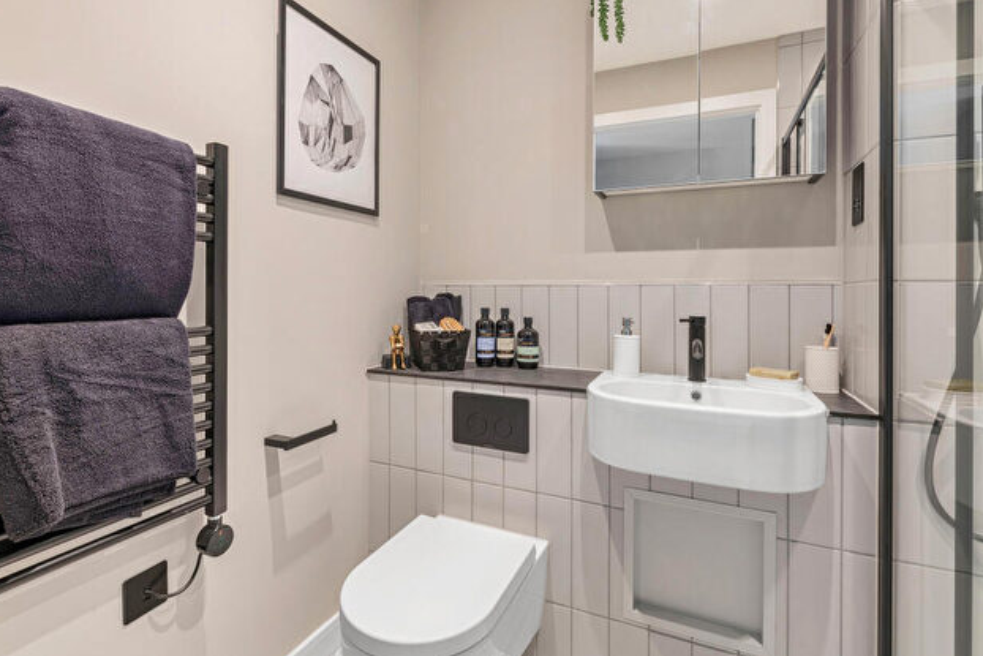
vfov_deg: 67.2
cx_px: 480
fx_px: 492
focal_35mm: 18
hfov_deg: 90.0
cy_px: 290
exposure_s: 1.3
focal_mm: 16
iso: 125
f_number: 10
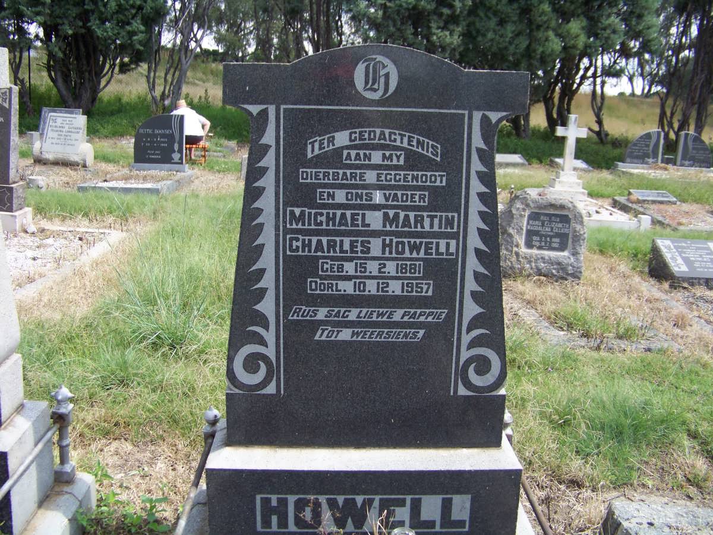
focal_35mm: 36
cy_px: 268
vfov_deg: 39.7
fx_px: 742
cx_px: 356
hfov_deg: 51.4
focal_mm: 5.85
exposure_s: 1/320
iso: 64
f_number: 2.8
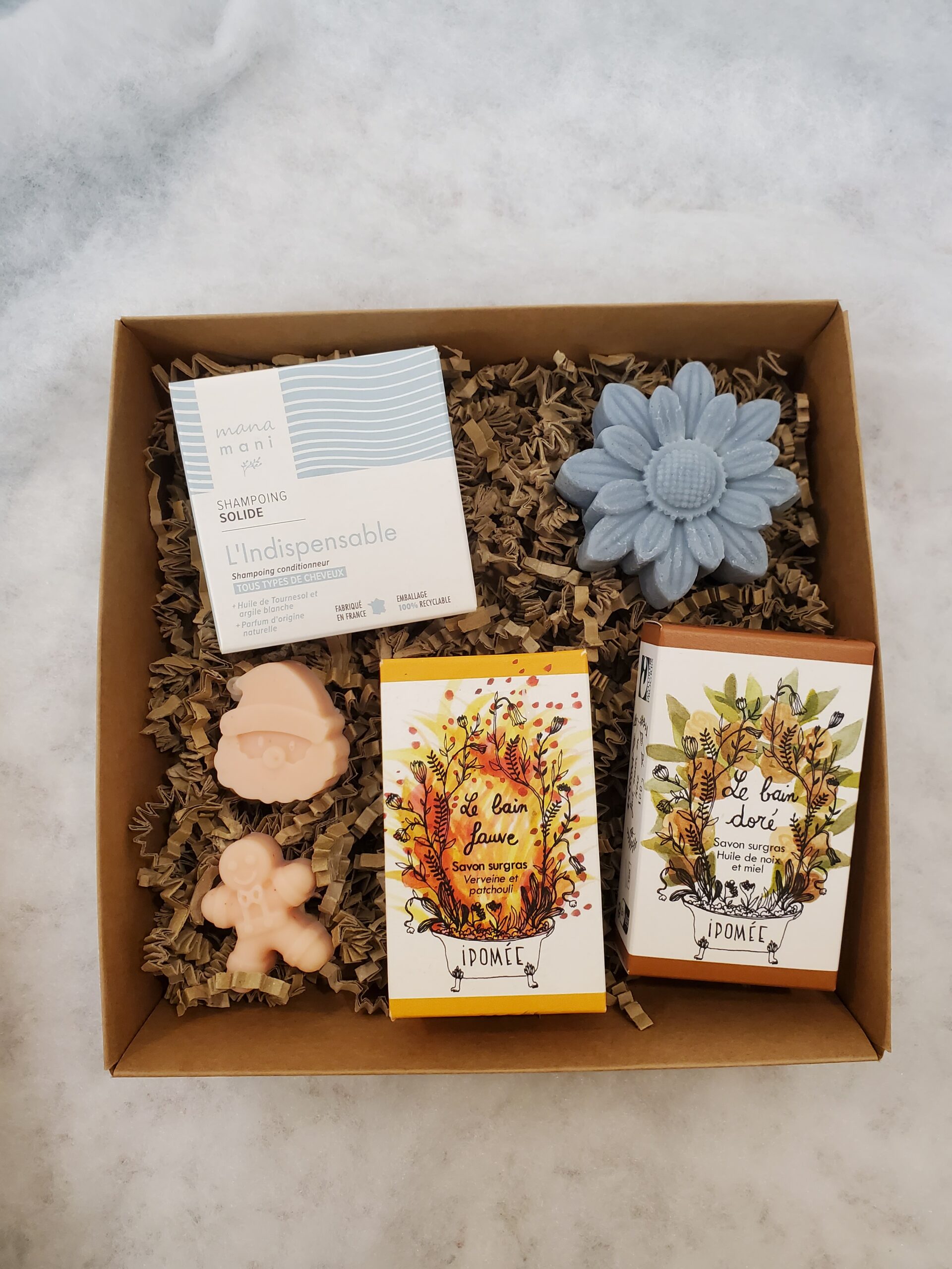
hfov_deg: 53.1
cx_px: 476
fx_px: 953
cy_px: 634
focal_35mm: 26
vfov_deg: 67.3
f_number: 2.4
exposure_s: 1/50
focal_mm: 4.3
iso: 400
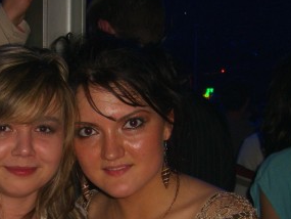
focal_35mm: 80
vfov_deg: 18.1
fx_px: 673
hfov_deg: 24.1
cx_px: 71
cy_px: 205
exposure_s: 1/60
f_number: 2.8
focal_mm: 7.9
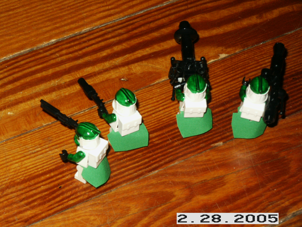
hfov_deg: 16.8
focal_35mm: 117
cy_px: 114
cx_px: 151
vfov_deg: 12.7
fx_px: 1021
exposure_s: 1/90
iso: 200
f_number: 8
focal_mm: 23.93
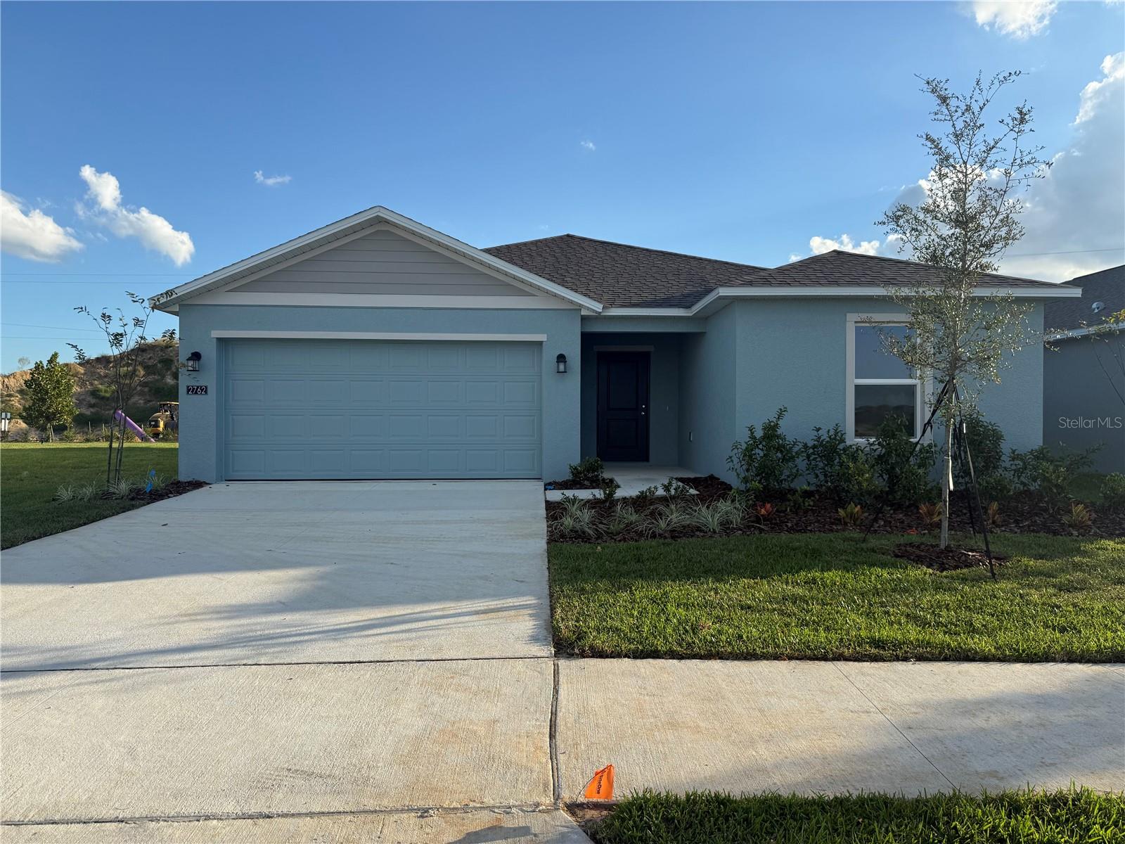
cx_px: 562
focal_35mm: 24
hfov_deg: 71.6
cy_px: 422
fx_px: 780
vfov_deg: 56.8
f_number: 1.78
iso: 80
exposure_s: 1/3279
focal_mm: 6.76
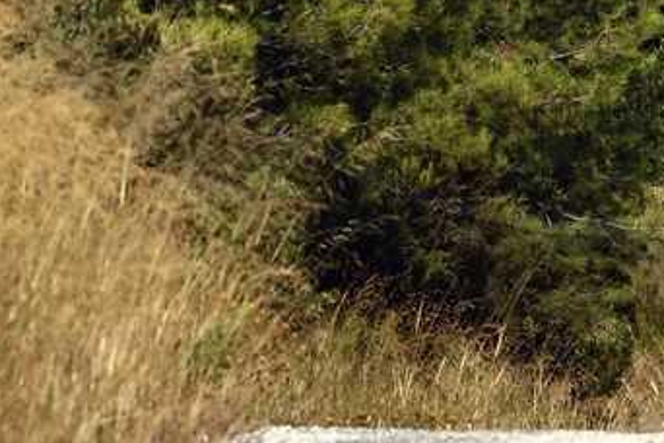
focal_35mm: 937
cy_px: -476
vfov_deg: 1.5
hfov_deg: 2.2
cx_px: 647
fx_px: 17281
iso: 200
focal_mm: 200
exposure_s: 1/200
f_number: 16
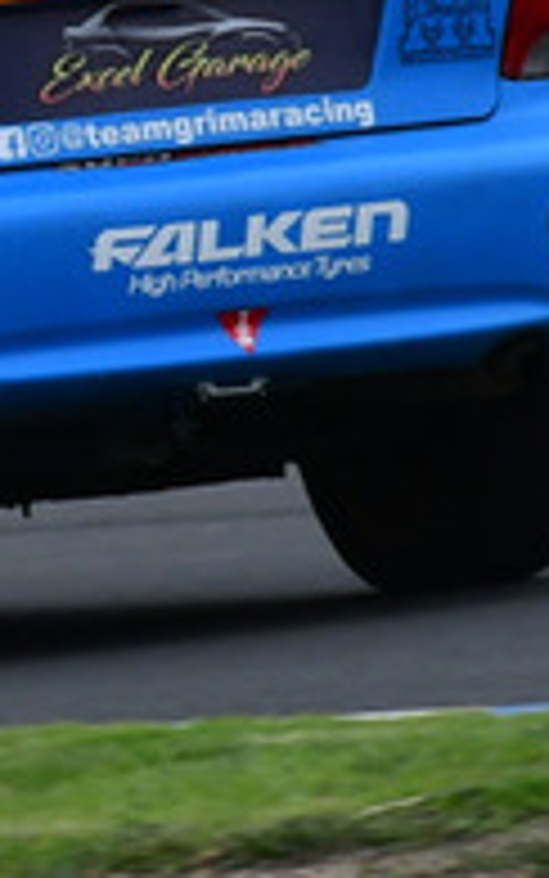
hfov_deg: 0.4
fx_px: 71956
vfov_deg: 0.7
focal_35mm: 3008
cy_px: -144
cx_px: -765
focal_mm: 480
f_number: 13
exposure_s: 1/640
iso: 640
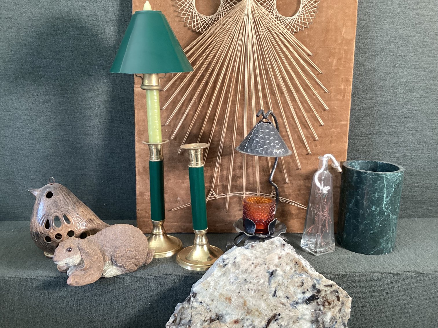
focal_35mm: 31
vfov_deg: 45.4
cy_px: 164
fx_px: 392
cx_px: 219
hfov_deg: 58.3
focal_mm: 3.3
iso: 200
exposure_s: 1/50
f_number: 2.4
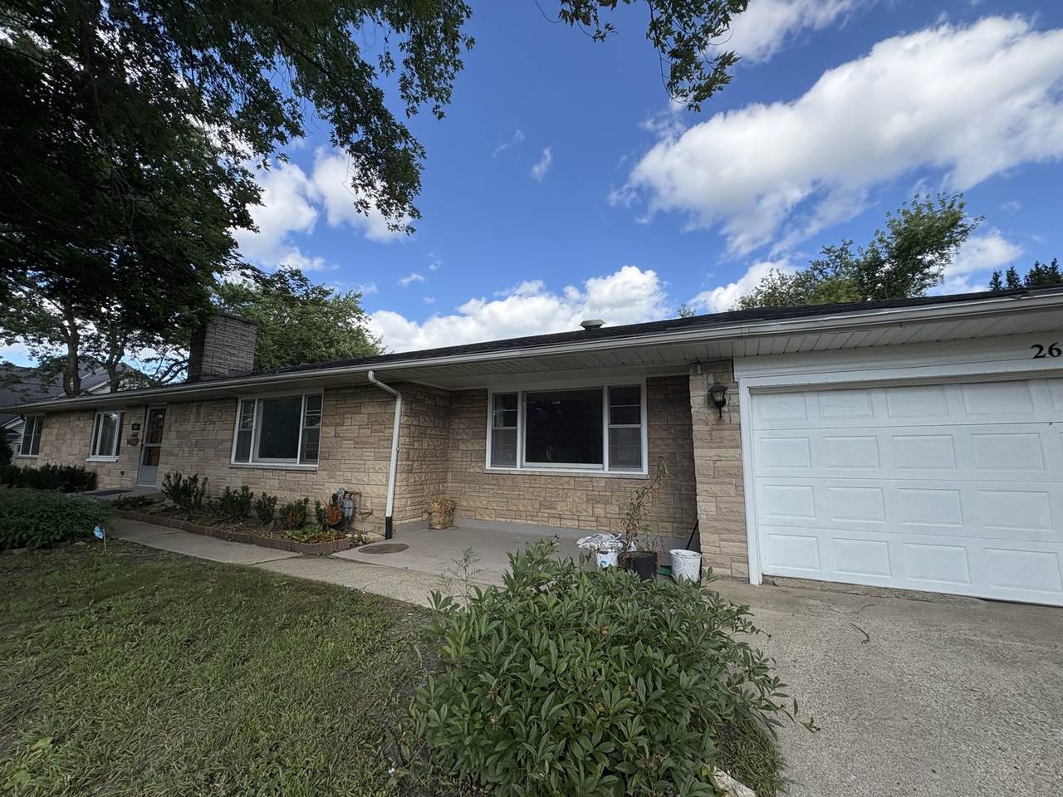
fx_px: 430
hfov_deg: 102.1
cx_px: 532
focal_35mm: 14
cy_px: 398
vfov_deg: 85.7
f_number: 2.2
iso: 64
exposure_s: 1/1178
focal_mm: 2.22
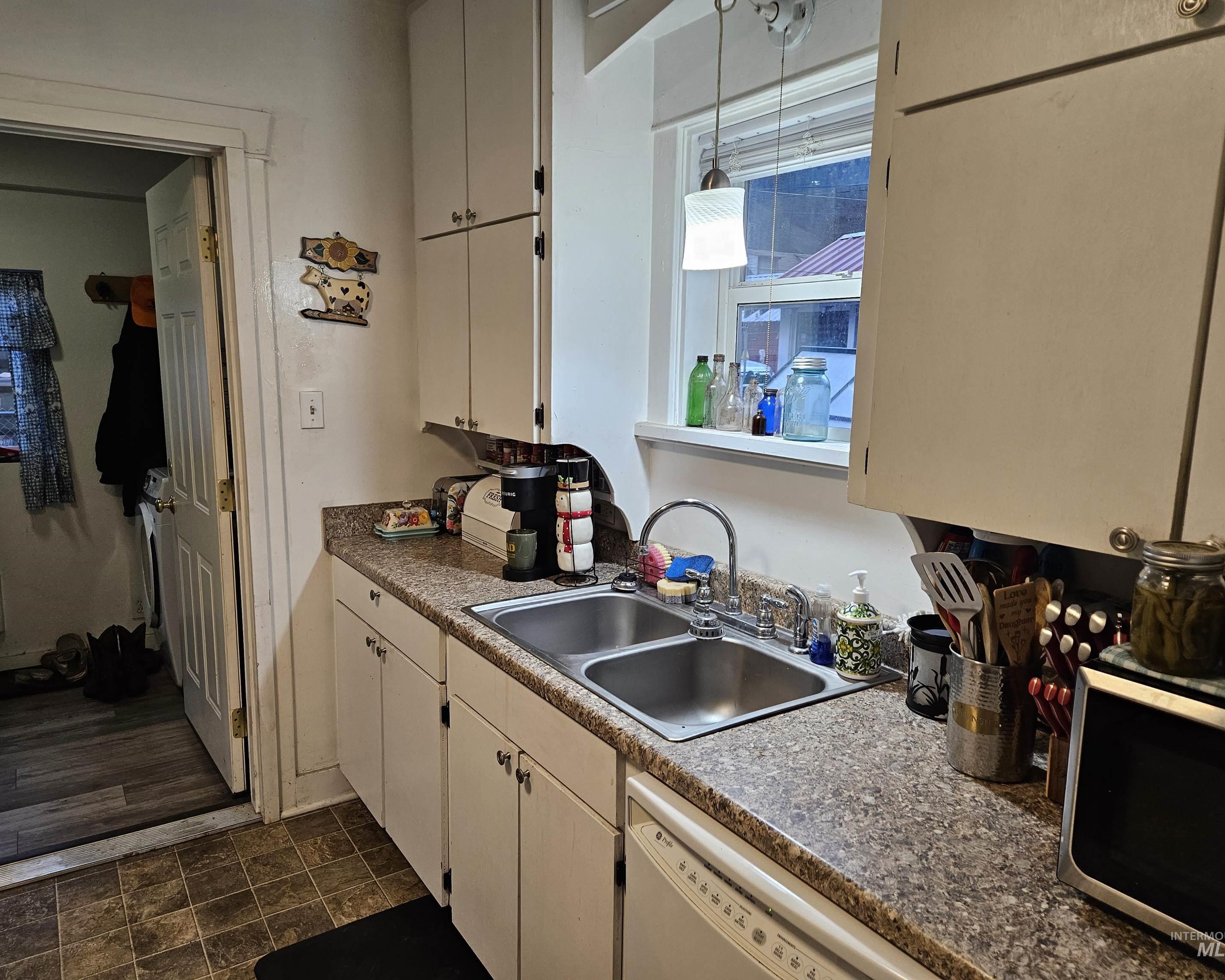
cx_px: 615
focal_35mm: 24
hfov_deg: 70.3
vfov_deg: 58.8
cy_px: 489
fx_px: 870
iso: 160
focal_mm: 5.4
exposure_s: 1/120
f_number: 1.8
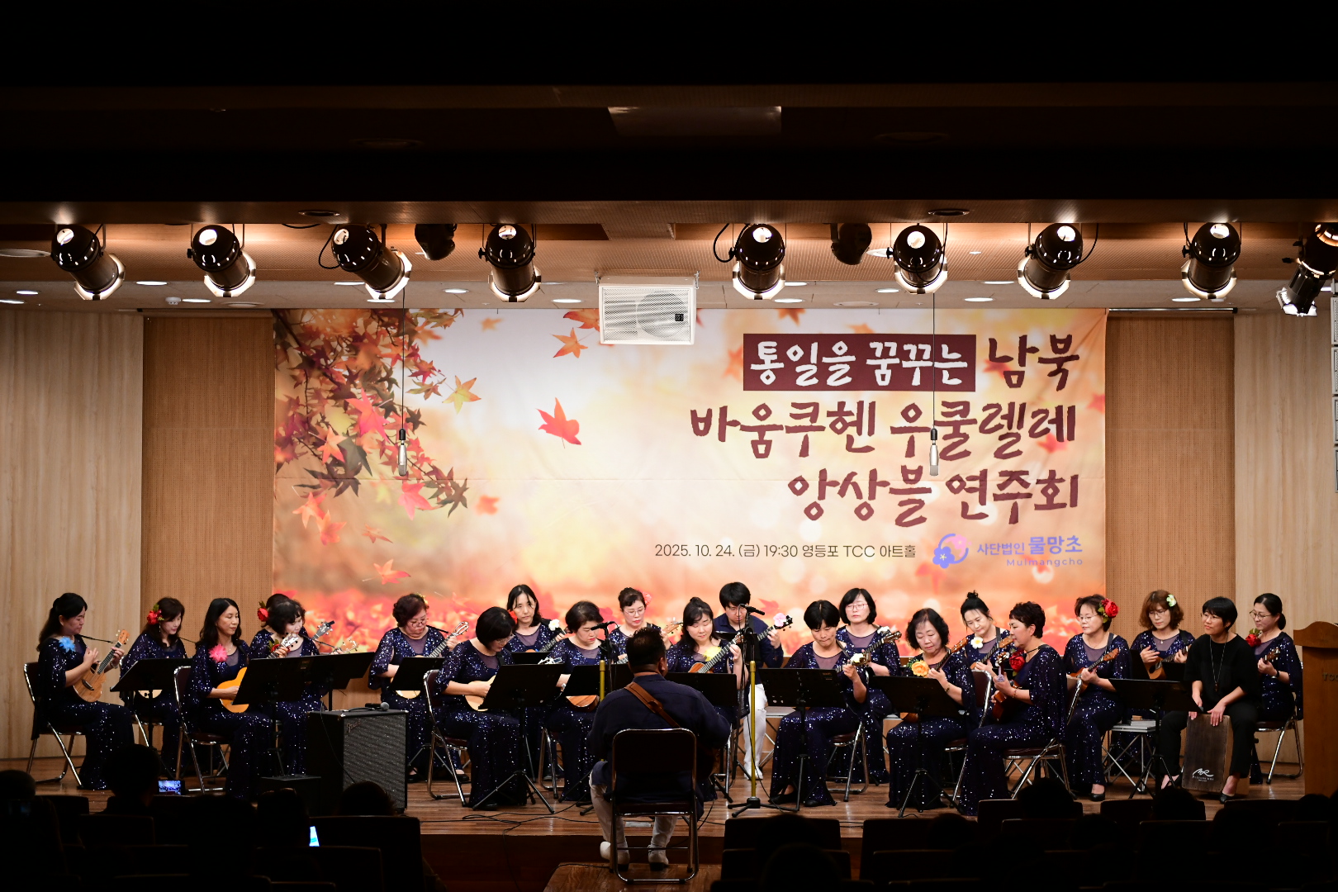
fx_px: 2304
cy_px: 446
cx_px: 669
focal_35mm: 62
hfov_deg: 32.4
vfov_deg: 21.9
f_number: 2.8
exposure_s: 1/500
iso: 2500
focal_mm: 62
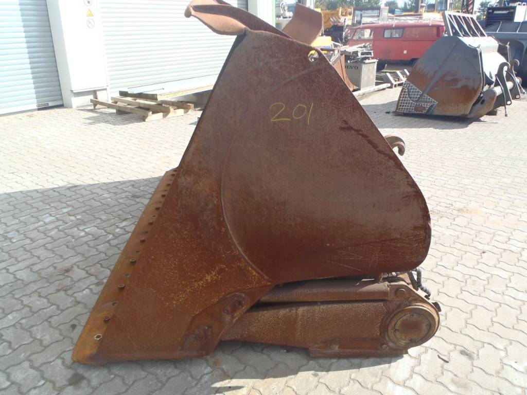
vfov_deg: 49.7
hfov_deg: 63.4
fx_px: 426
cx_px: 264
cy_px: 198
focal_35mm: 28
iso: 80
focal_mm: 5
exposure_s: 1/200
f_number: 4.5
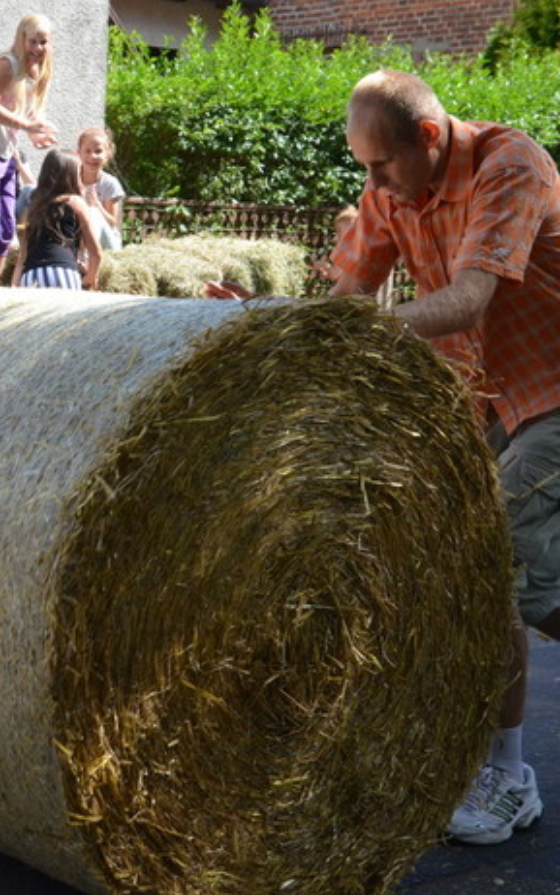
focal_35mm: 75
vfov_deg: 27.5
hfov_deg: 16.8
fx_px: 1830
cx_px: -62
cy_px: 448
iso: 1250
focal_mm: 32
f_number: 11
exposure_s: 1/500
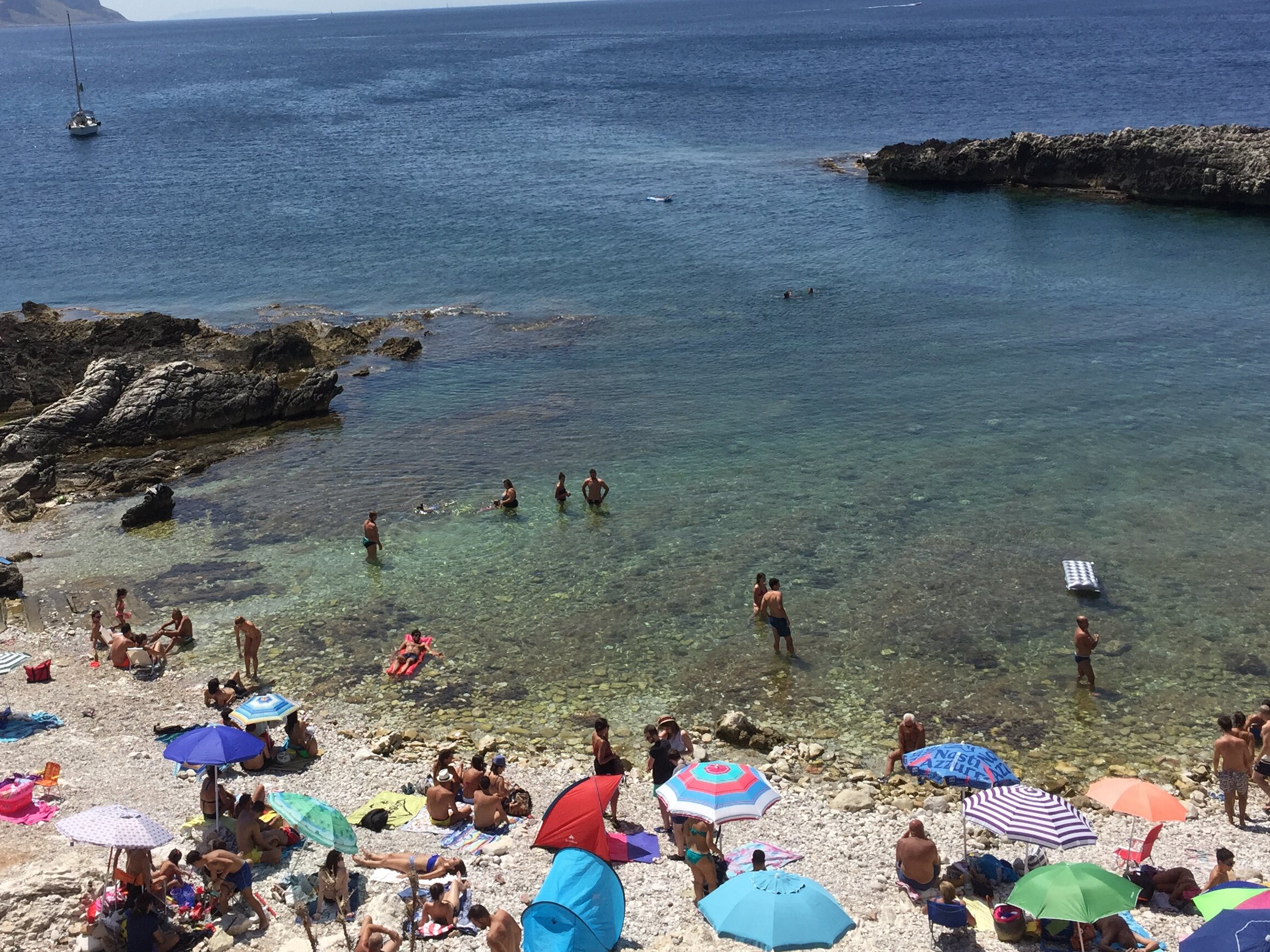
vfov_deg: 34.8
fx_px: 1504
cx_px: 491
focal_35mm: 41
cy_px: 326
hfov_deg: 45.5
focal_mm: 4.15
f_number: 2.2
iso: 32
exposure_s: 1/2825
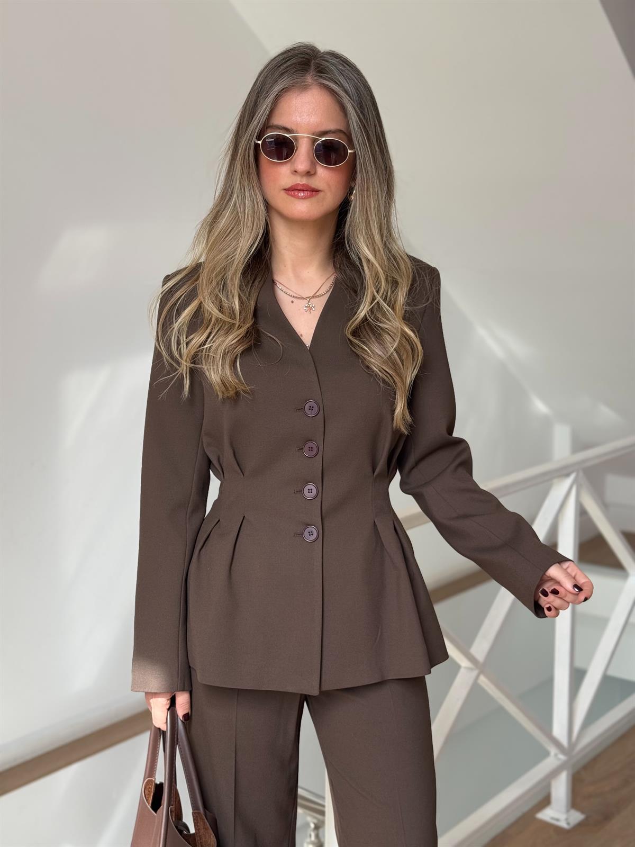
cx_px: 318
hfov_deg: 30.3
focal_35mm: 48
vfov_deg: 39.7
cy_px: 424
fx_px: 1174
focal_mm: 6.76
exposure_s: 1/297
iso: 64
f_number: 1.78
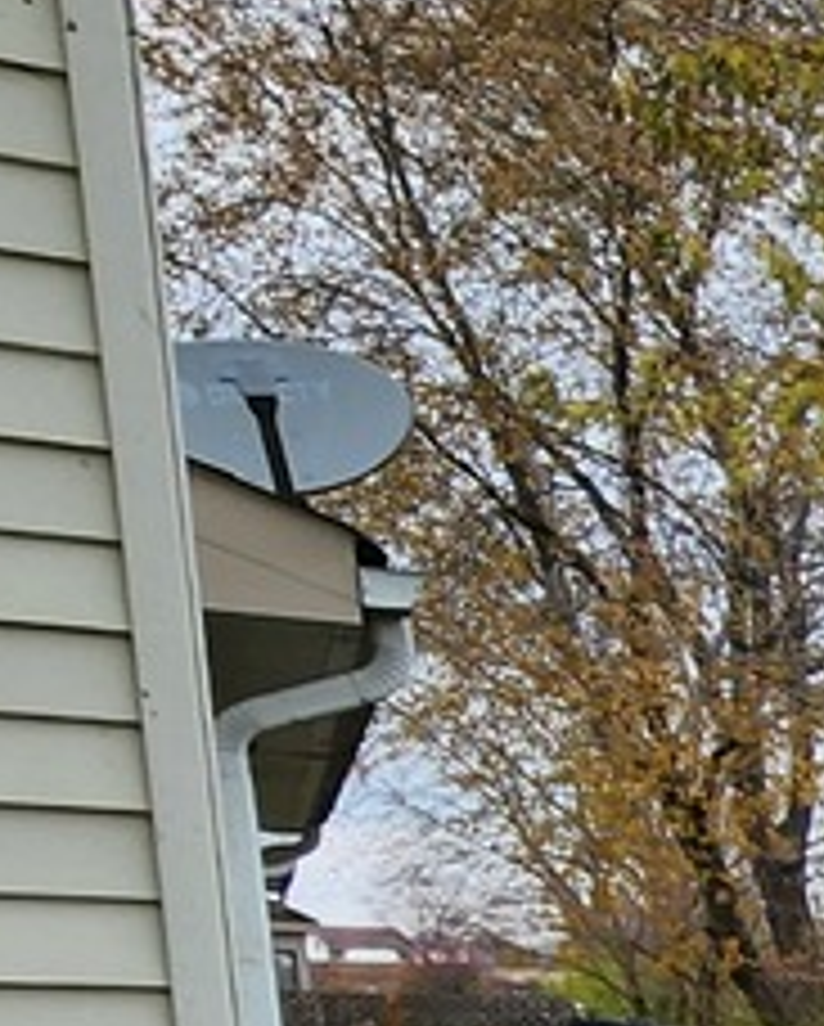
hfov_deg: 11.2
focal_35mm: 80
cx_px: 2499
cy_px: 1476
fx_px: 2434
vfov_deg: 20.8
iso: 50
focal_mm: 2.2
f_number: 2.2
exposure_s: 1/682
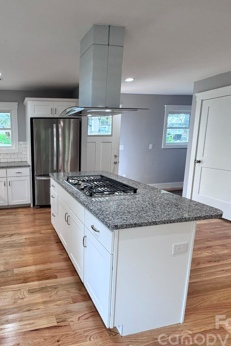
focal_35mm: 21
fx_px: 202
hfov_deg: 55.3
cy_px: 173
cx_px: 46
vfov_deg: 81.2
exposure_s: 1/120
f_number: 2.2
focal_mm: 2.22
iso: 250
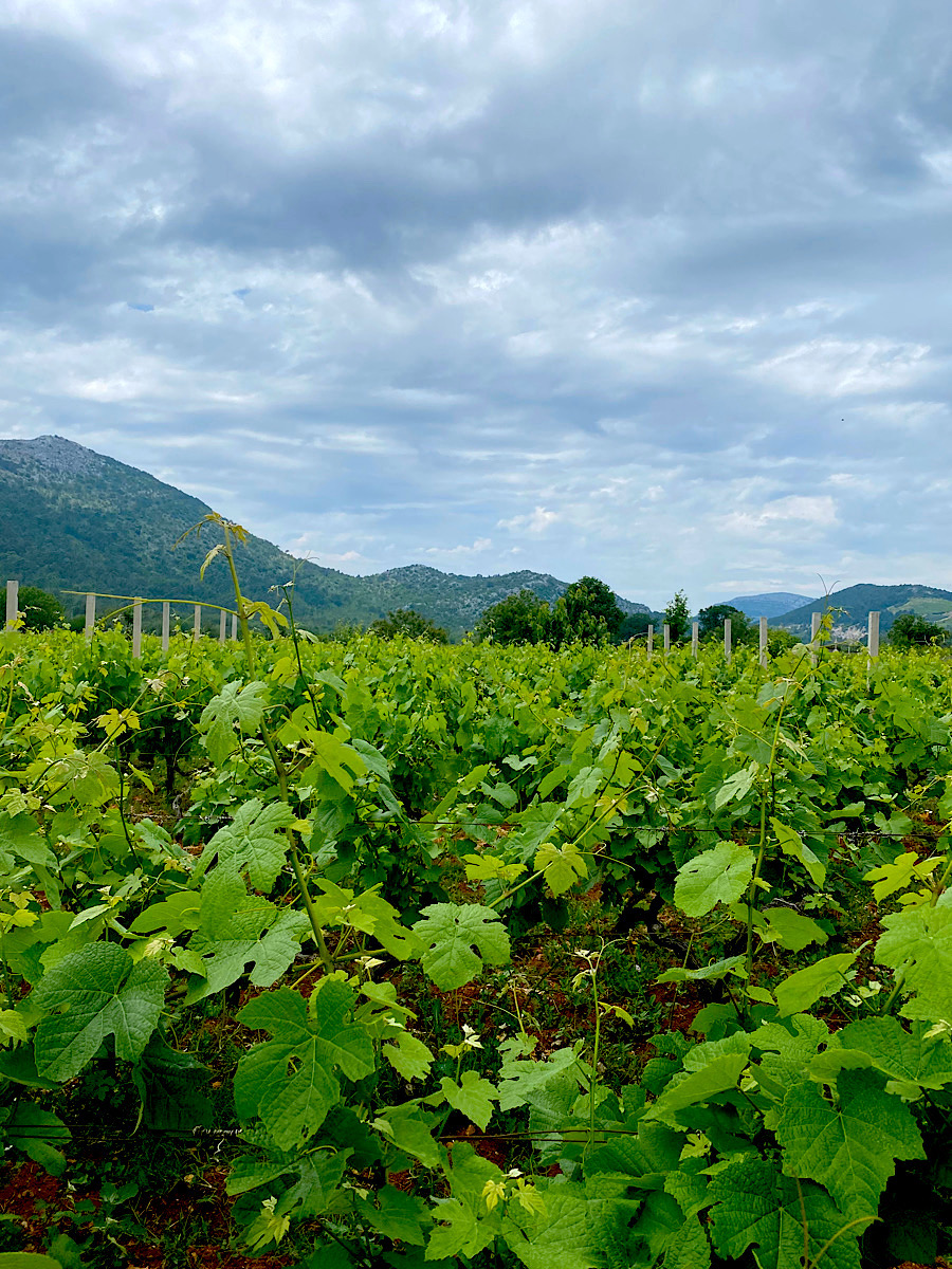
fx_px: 953
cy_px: 634
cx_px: 476
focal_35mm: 26
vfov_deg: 67.3
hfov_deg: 53.1
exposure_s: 1/4808
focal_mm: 4.25
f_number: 1.8
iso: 32
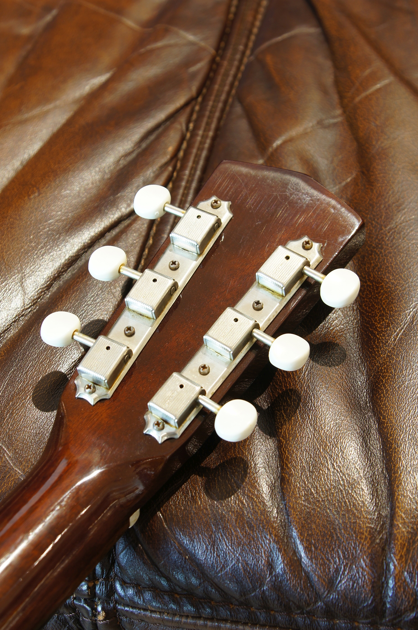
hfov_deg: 18.1
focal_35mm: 75
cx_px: 209
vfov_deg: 27.0
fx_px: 1309
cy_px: 315
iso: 100
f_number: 7.1
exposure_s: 1/2.5
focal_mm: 50
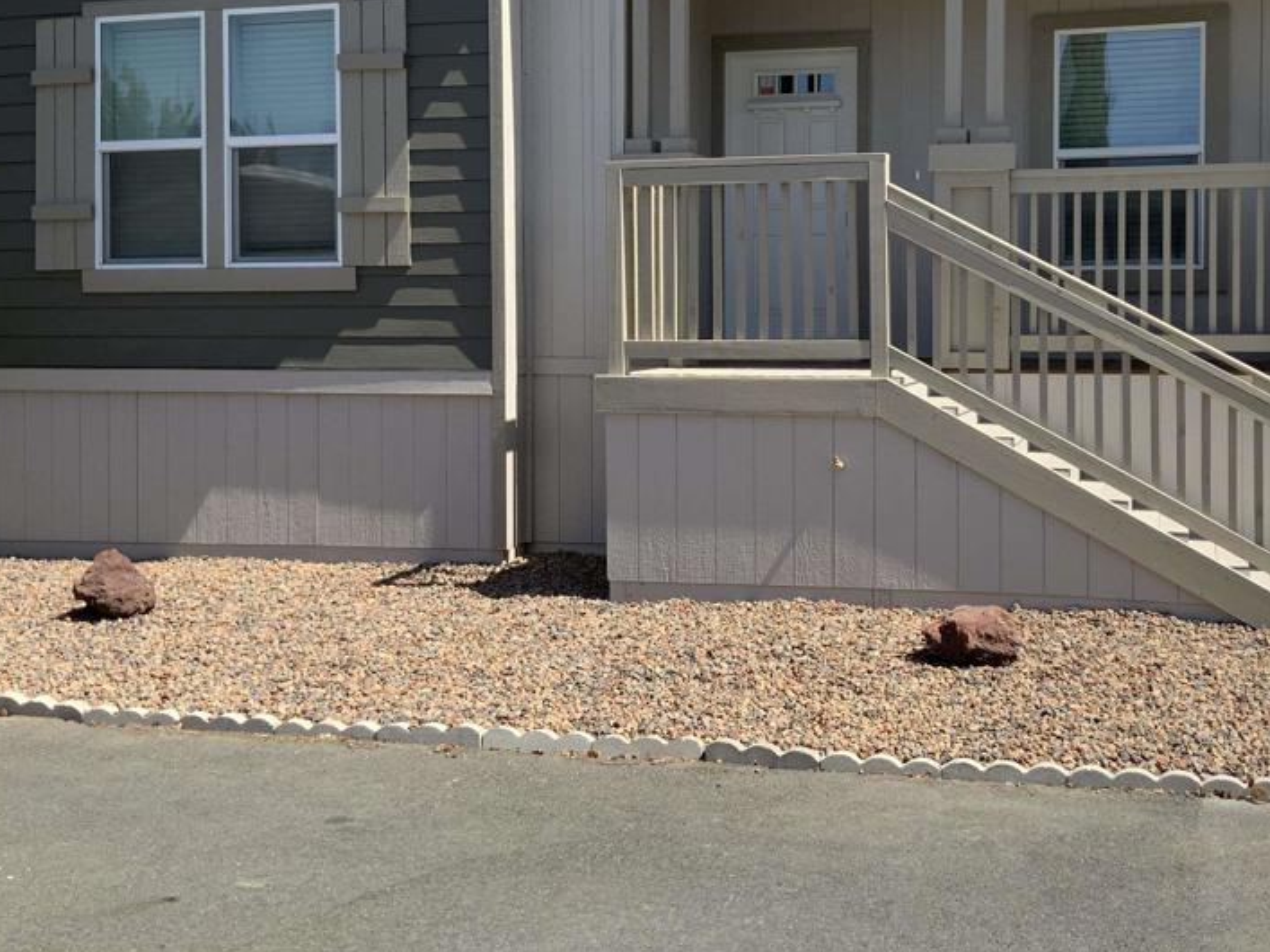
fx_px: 1541
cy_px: 327
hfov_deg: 44.3
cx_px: 812
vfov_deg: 34.1
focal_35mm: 42
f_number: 1.8
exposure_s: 1/1250
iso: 16
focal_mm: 3
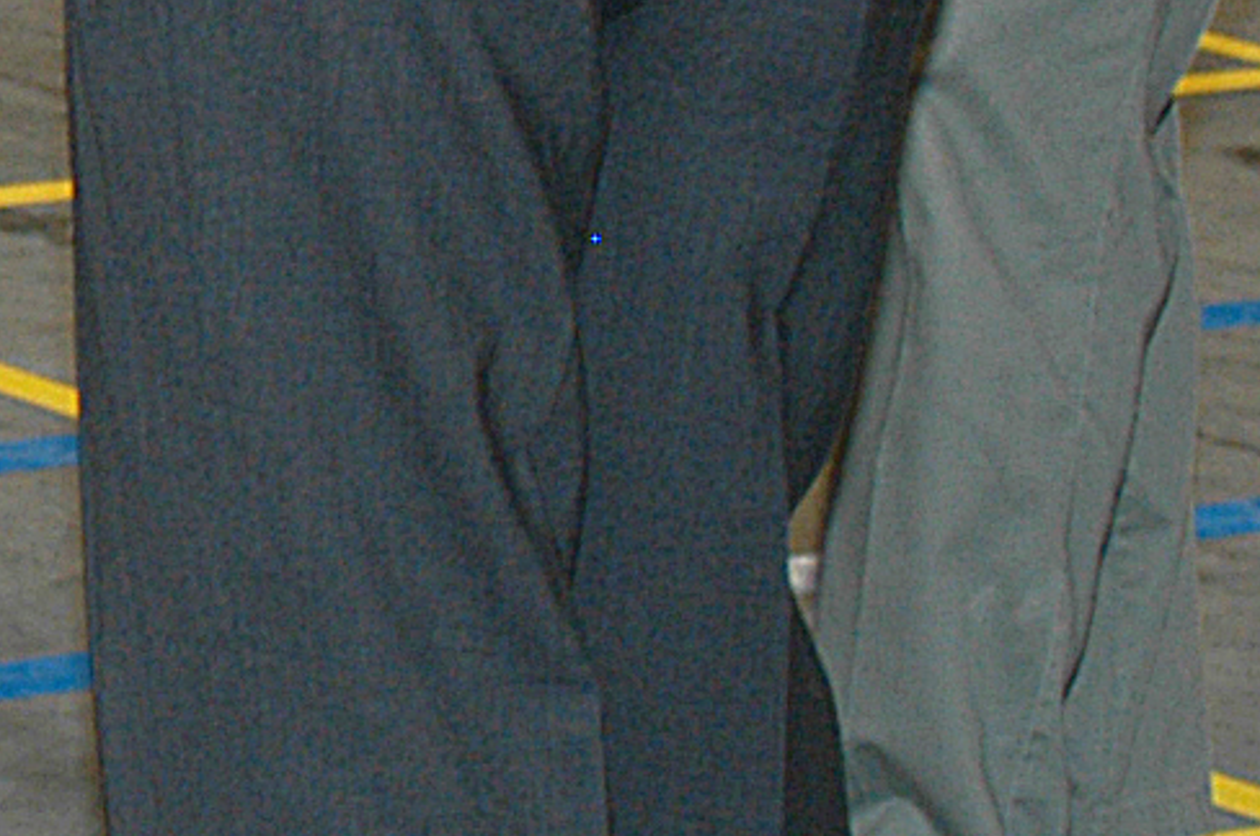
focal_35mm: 259
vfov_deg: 5.2
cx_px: -1686
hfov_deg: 7.5
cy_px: -653
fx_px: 9053
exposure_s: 1/60
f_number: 5
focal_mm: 28
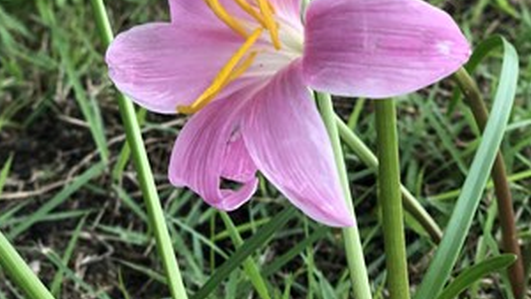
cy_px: 65
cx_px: 253
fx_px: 1169
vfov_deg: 14.5
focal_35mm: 83
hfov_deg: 25.6
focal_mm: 6
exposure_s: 1/120
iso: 32
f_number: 2.4
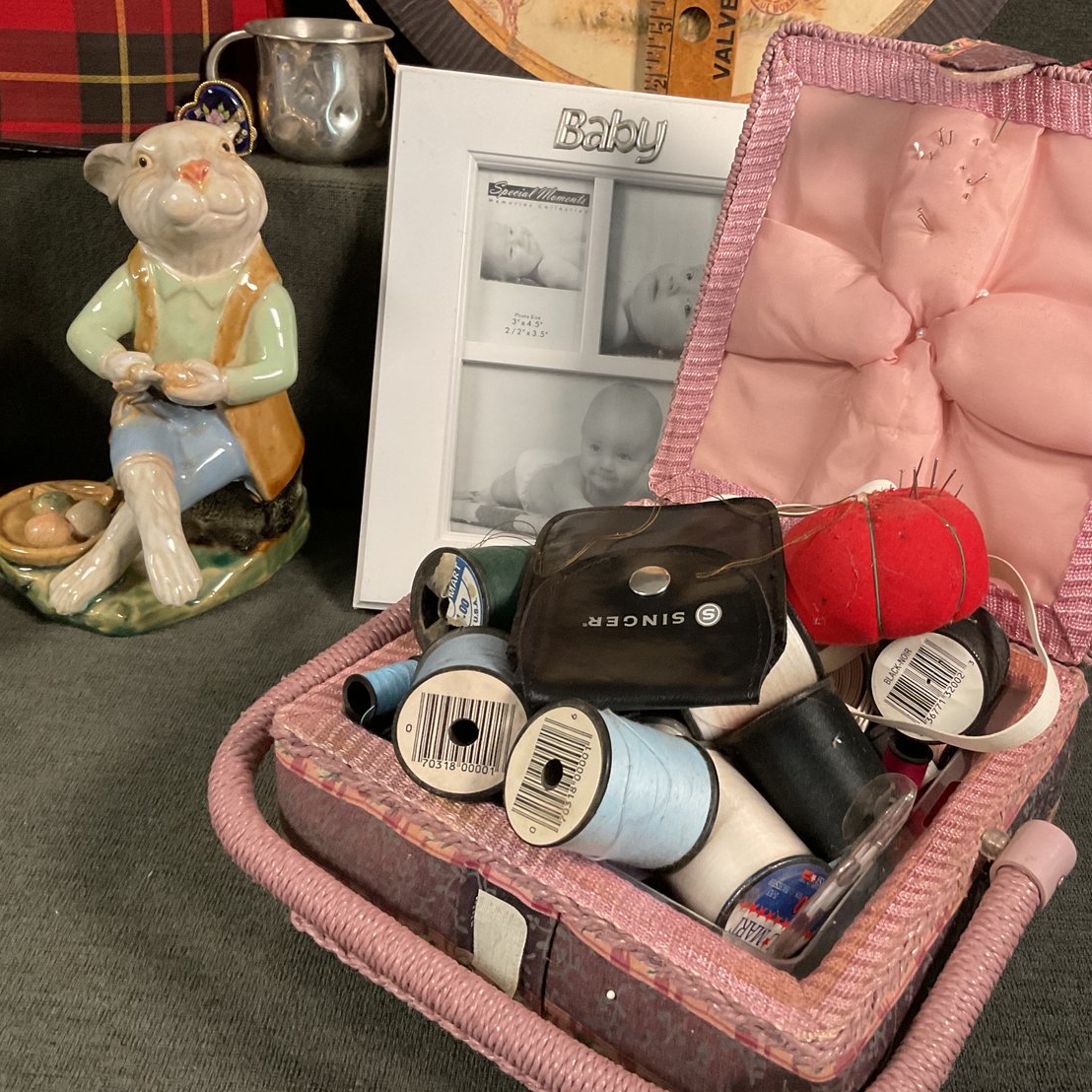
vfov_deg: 47.2
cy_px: 555
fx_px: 1249
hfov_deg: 46.7
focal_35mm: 35
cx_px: 692
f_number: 1.8
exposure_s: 1/60
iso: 200
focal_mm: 3
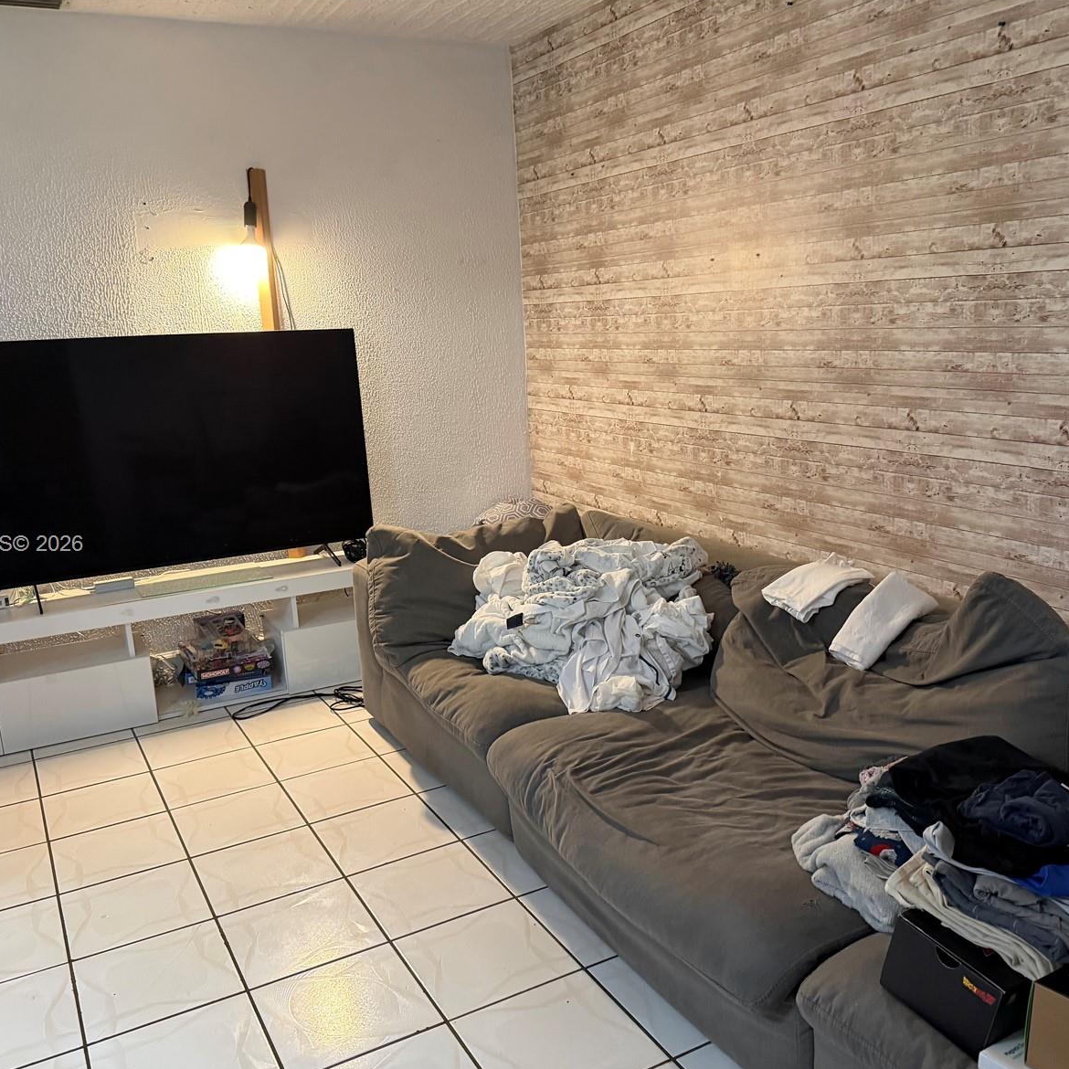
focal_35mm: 29
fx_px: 1013
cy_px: 545
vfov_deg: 55.6
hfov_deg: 55.6
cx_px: 530
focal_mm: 6.76
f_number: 1.78
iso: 500
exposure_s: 1/60
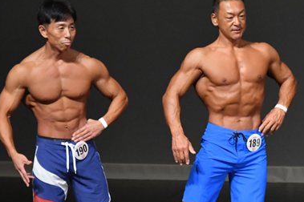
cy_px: 158
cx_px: 292
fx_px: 5433
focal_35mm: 644
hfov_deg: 3.2
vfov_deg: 2.1
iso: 5000
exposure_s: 1/400
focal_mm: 210
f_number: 5.6
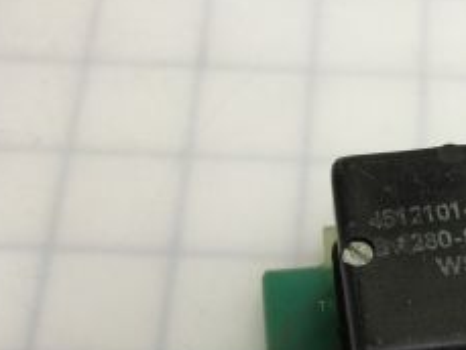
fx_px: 1024
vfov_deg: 18.2
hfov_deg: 24.3
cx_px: 484
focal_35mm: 76
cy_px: 444
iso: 50
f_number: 2.2
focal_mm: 4.15
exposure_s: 1/30
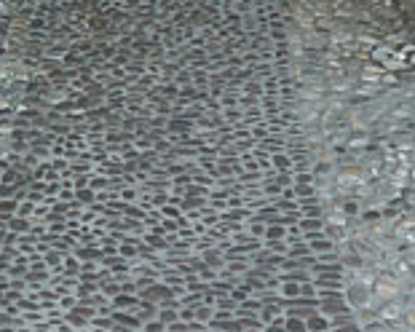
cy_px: -222
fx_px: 1486
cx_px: -88
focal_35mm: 121
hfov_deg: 15.3
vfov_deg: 11.9
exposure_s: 1/125
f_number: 4
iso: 80
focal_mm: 5.3
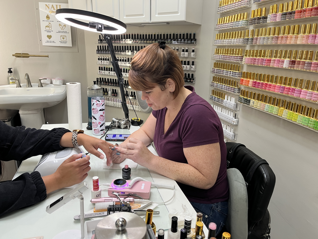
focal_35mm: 26
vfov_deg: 53.1
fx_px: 239
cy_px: 120
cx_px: 159
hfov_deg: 67.3
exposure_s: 1/60
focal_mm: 5.1
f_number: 1.6
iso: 100
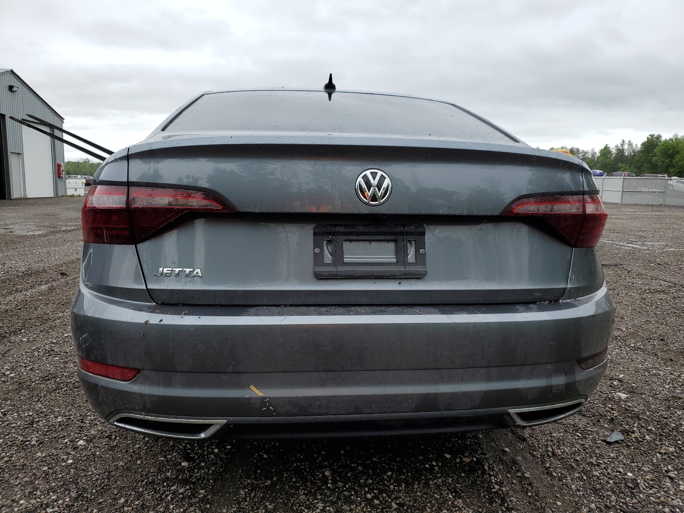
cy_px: 256
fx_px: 514
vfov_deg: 53.1
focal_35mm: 26
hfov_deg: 67.3
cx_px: 342
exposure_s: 1/909
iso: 50
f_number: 1.5
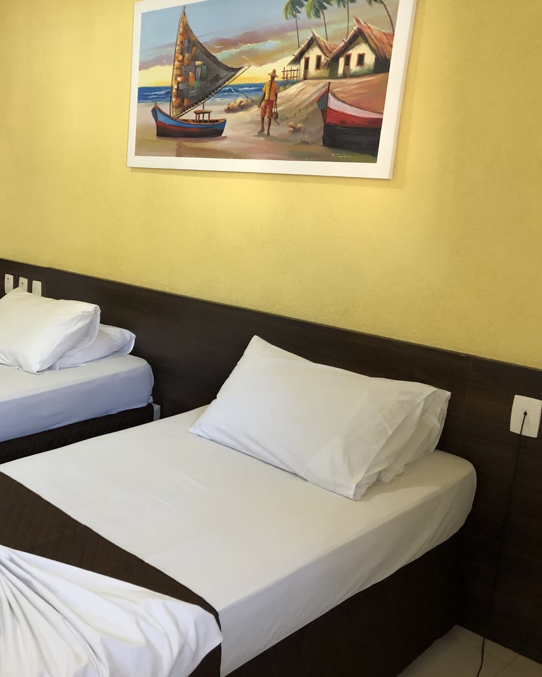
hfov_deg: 38.2
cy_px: 341
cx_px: 84
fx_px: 742
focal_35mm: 37
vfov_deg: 49.1
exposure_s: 1/15
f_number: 1.8
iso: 64
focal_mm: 3.99
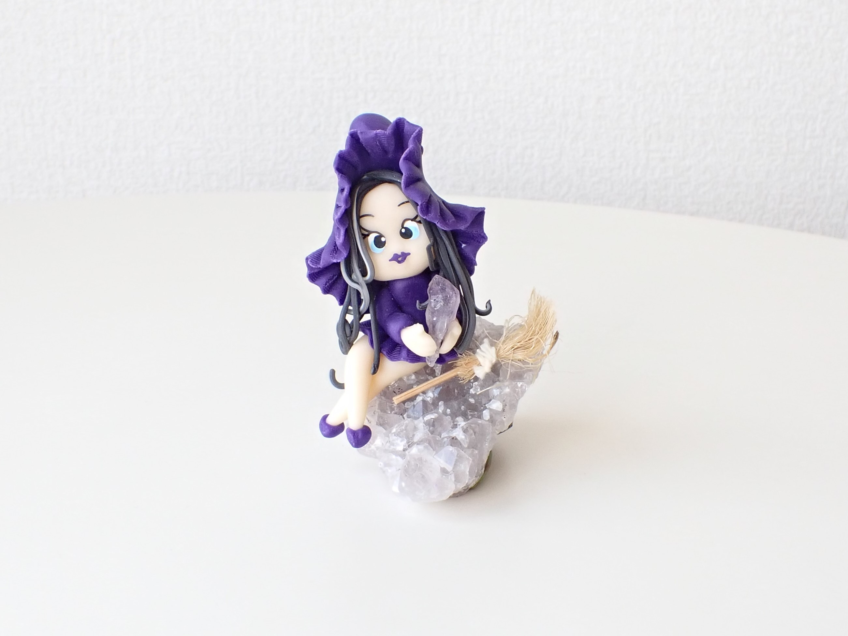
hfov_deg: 60.0
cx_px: 424
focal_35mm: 30
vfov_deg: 46.8
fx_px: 735
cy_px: 318
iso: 200
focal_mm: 5.4
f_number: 3.2
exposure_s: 1/125
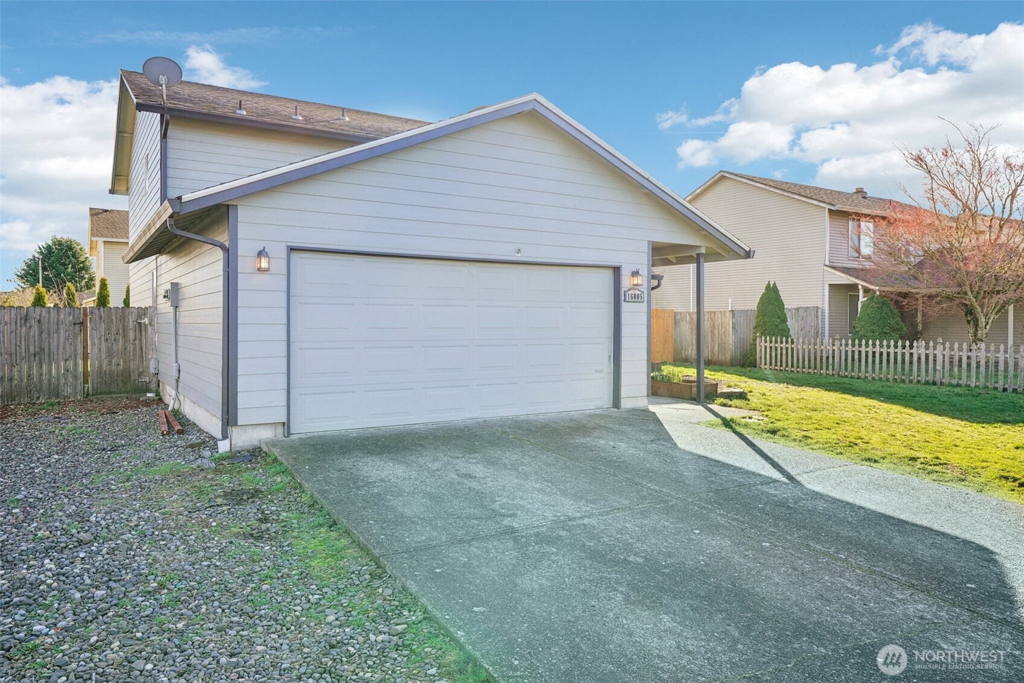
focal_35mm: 24
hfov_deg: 73.7
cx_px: 512
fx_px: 683
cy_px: 342
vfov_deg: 53.1
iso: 400
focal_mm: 24
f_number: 8
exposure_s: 1/320
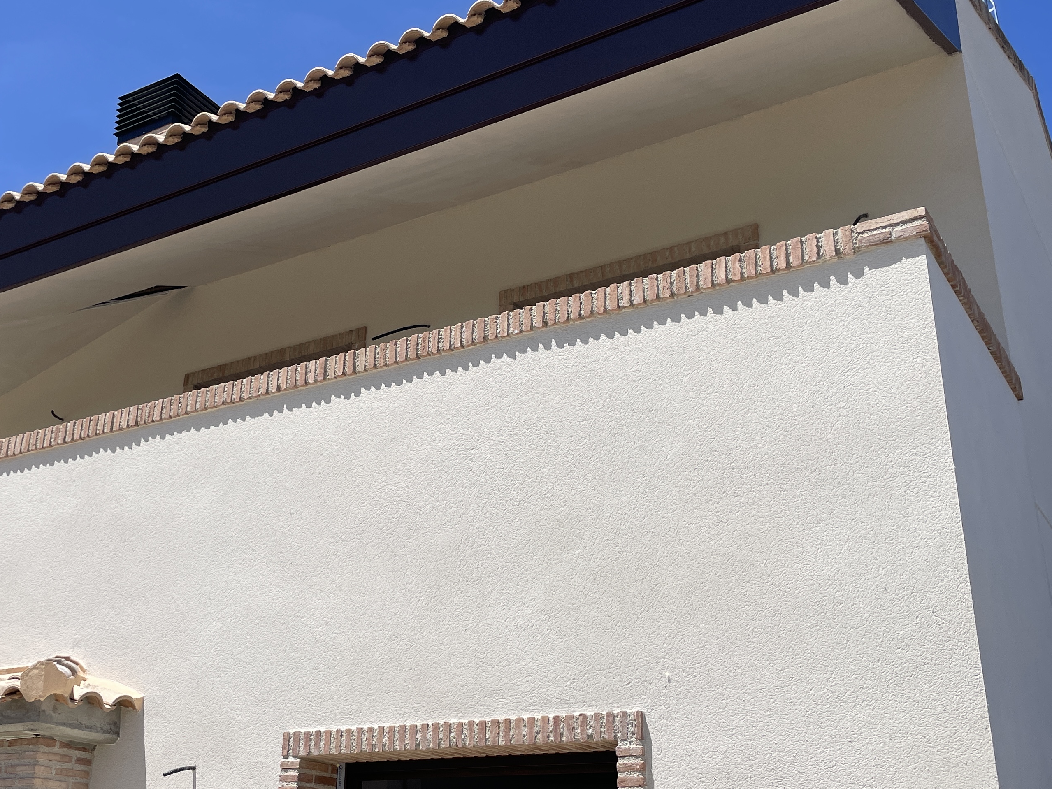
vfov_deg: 35.1
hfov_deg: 45.6
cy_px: 380
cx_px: 436
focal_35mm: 41
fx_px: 1246
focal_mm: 4.2
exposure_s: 1/5291
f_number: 1.6
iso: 32
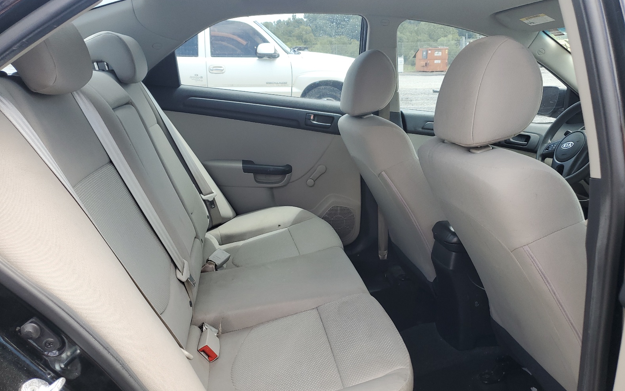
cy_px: 205
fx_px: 477
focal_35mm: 28
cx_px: 317
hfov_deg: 66.5
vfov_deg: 44.5
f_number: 1.5
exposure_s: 1/333
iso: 50
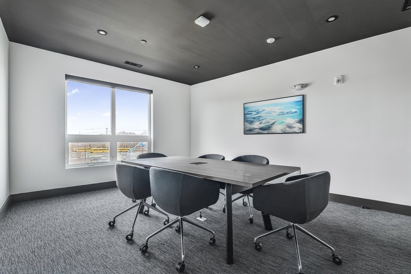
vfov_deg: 73.8
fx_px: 183
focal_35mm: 16
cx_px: 206
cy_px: 137
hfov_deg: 96.7
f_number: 9
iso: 250
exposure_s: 1/15
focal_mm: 16
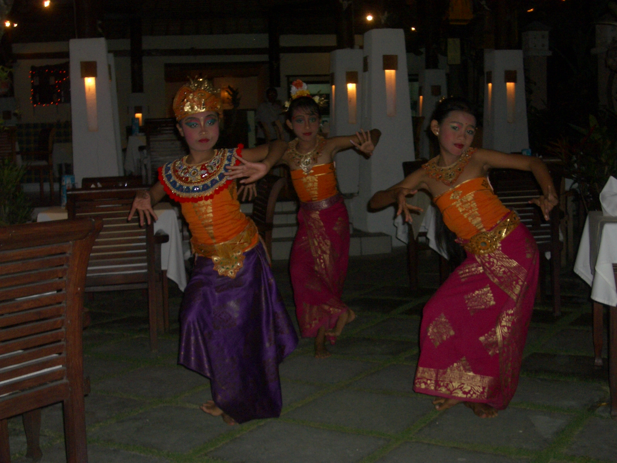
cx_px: 308
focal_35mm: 49
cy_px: 232
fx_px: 873
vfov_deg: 29.7
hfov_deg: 38.9
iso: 100
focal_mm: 8.2
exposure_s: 1/60
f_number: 3.1
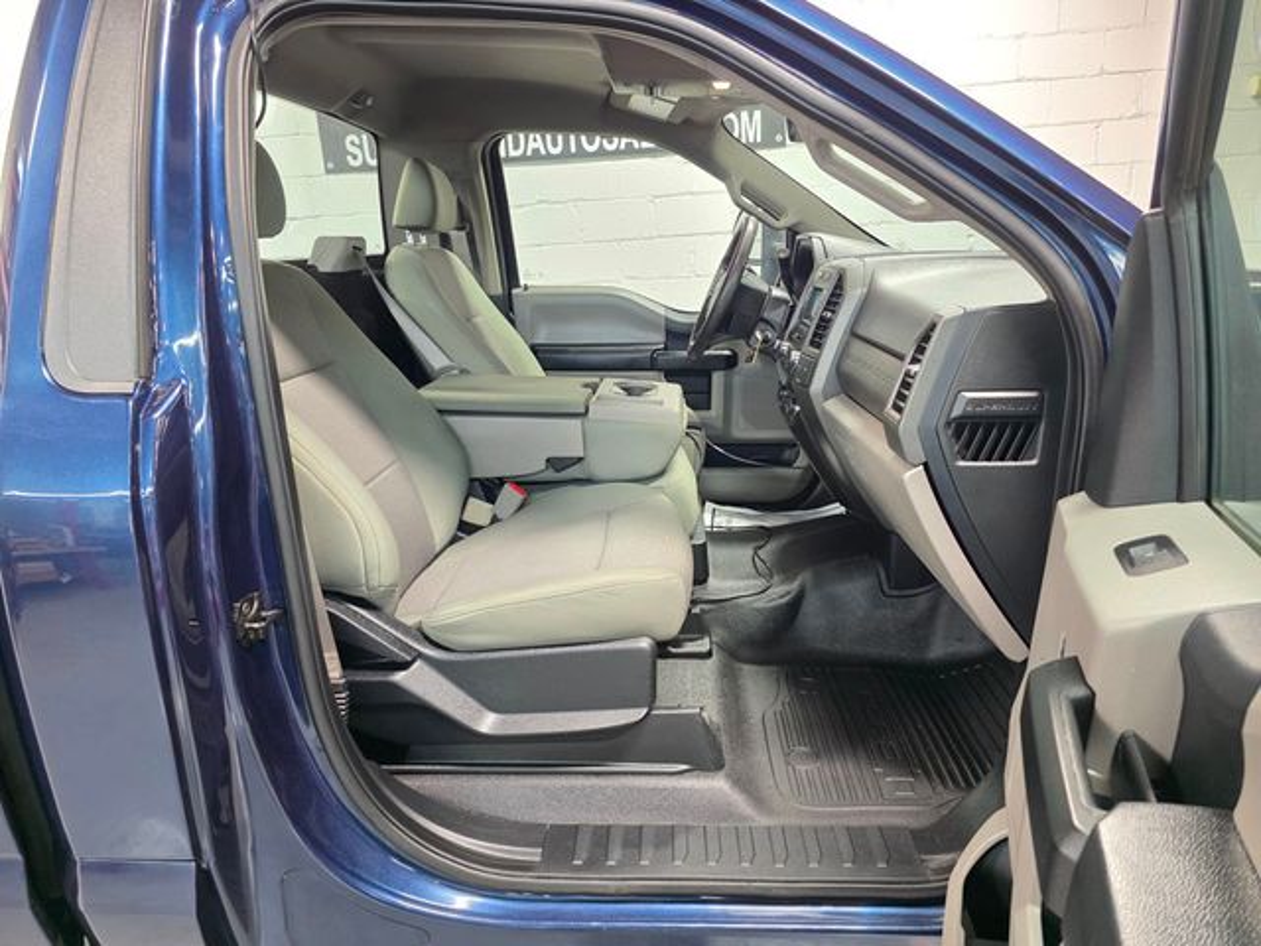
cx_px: 630
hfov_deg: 73.9
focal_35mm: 23
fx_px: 838
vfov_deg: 58.9
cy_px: 473
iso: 800
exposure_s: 1/120
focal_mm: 6.3
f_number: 1.7
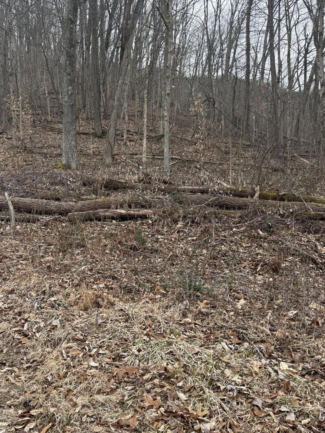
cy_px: 222
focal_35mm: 32
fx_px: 401
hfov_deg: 43.6
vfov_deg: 56.8
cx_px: 111
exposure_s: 1/702
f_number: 1.78
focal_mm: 6.76
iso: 80
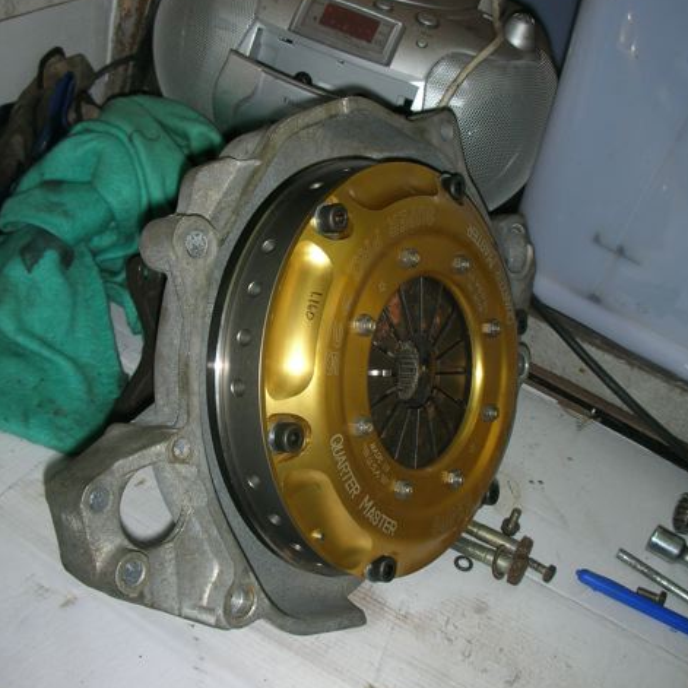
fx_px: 944
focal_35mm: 42
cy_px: 352
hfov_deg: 40.0
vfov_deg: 40.0
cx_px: 348
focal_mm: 5.8
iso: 50
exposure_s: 1/60.1
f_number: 3
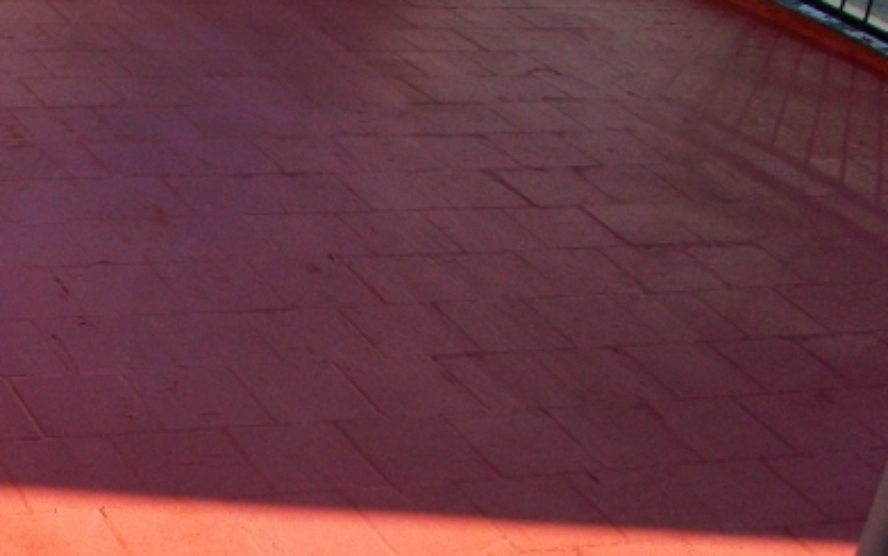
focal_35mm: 78
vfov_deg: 16.8
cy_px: 260
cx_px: -102
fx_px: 1889
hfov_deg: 24.6
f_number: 2.8
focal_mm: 5.7
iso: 64
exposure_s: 1/500
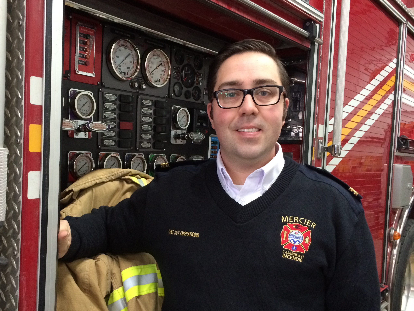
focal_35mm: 37
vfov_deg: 38.6
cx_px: 166
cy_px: 179
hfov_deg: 49.8
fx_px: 443
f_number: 2.2
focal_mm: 4.15
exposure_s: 1/30
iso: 320
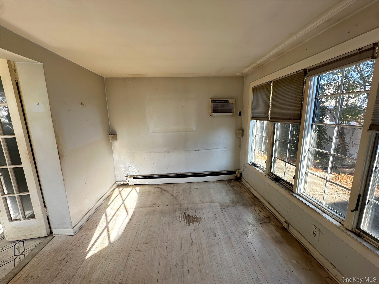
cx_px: 190
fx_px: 153
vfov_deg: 85.7
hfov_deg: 102.1
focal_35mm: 14
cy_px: 142
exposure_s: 1/107
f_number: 2.2
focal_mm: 2.22
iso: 40
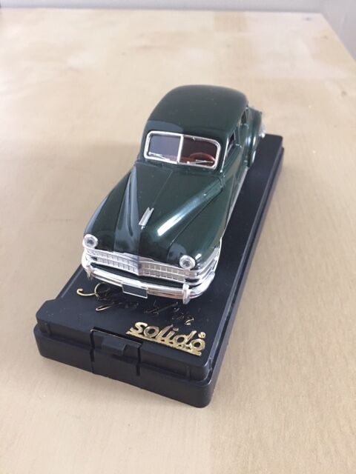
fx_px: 398
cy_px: 237
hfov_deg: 48.2
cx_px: 178
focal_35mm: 29
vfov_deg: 61.7
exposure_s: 1/33
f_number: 2.2
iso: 250
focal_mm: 4.15
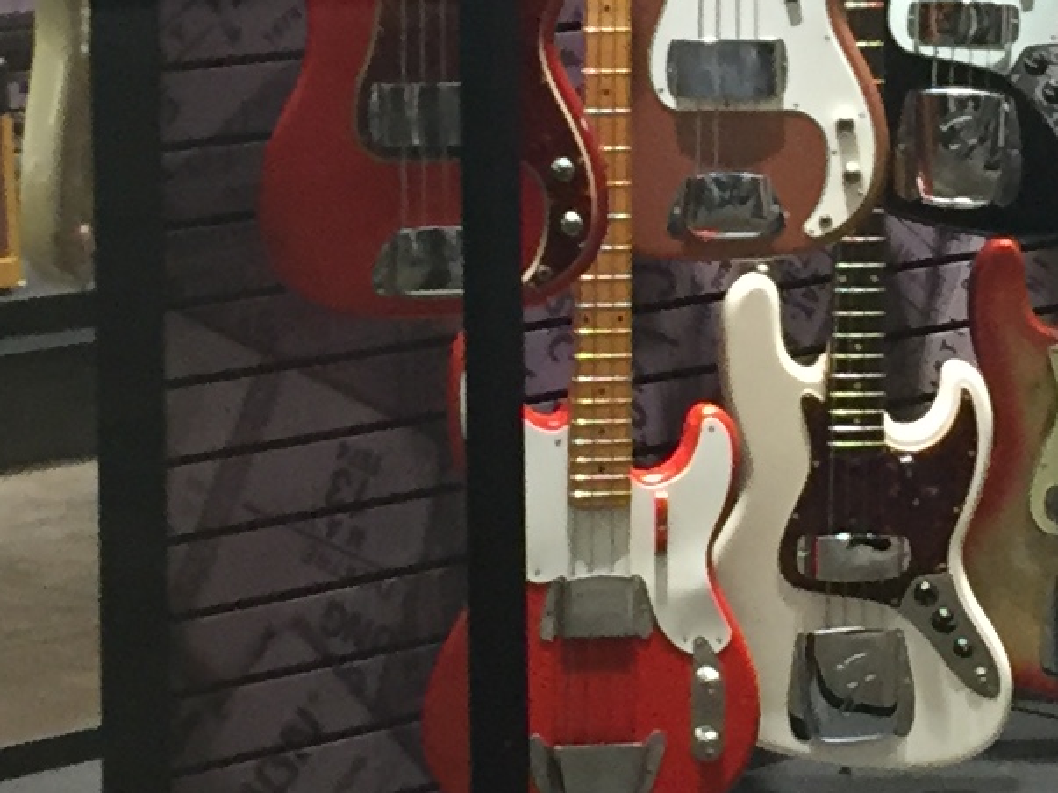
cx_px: 849
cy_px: 60
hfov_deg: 12.5
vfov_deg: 9.4
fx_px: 4798
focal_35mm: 157
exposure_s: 1/30
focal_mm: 4.15
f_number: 2.2
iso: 125
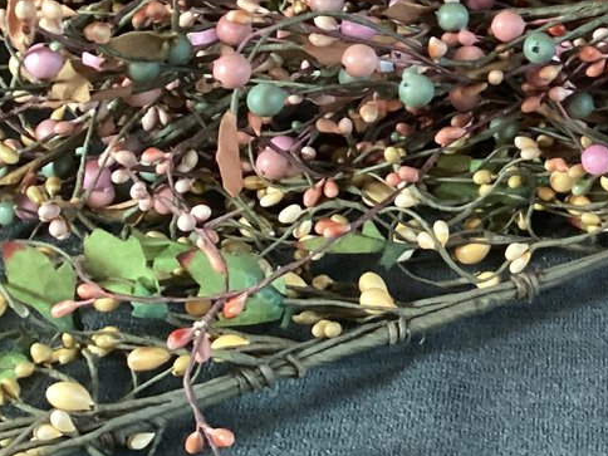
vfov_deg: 15.0
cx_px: 768
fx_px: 1704
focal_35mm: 97
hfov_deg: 18.9
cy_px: -14
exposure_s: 1/40
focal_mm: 3.3
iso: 320
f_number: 2.4
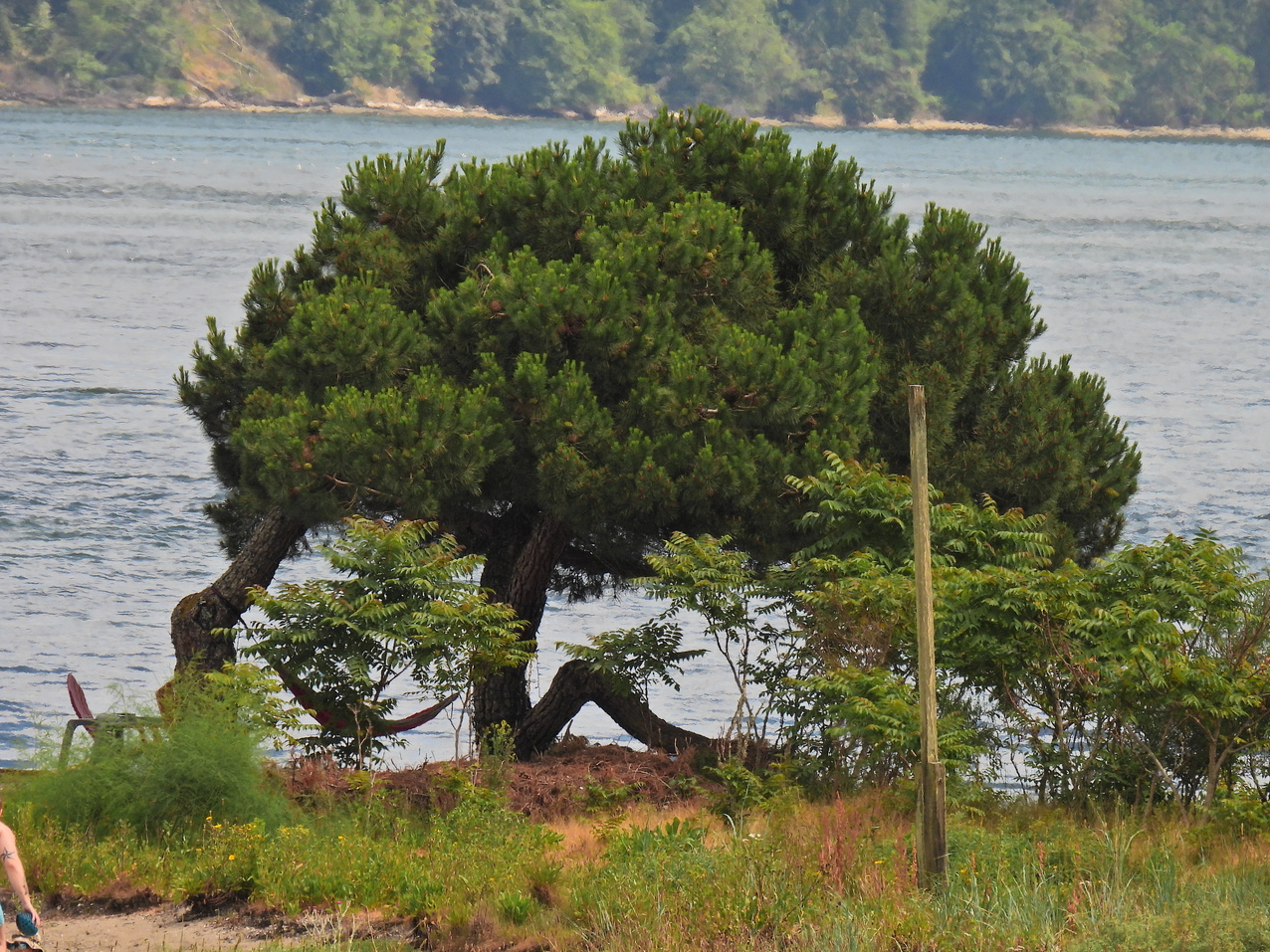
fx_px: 36798
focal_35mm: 1003
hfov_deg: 2.0
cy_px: 476
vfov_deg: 1.5
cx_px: 634
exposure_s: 1/500
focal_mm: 178
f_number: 5.6
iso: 100
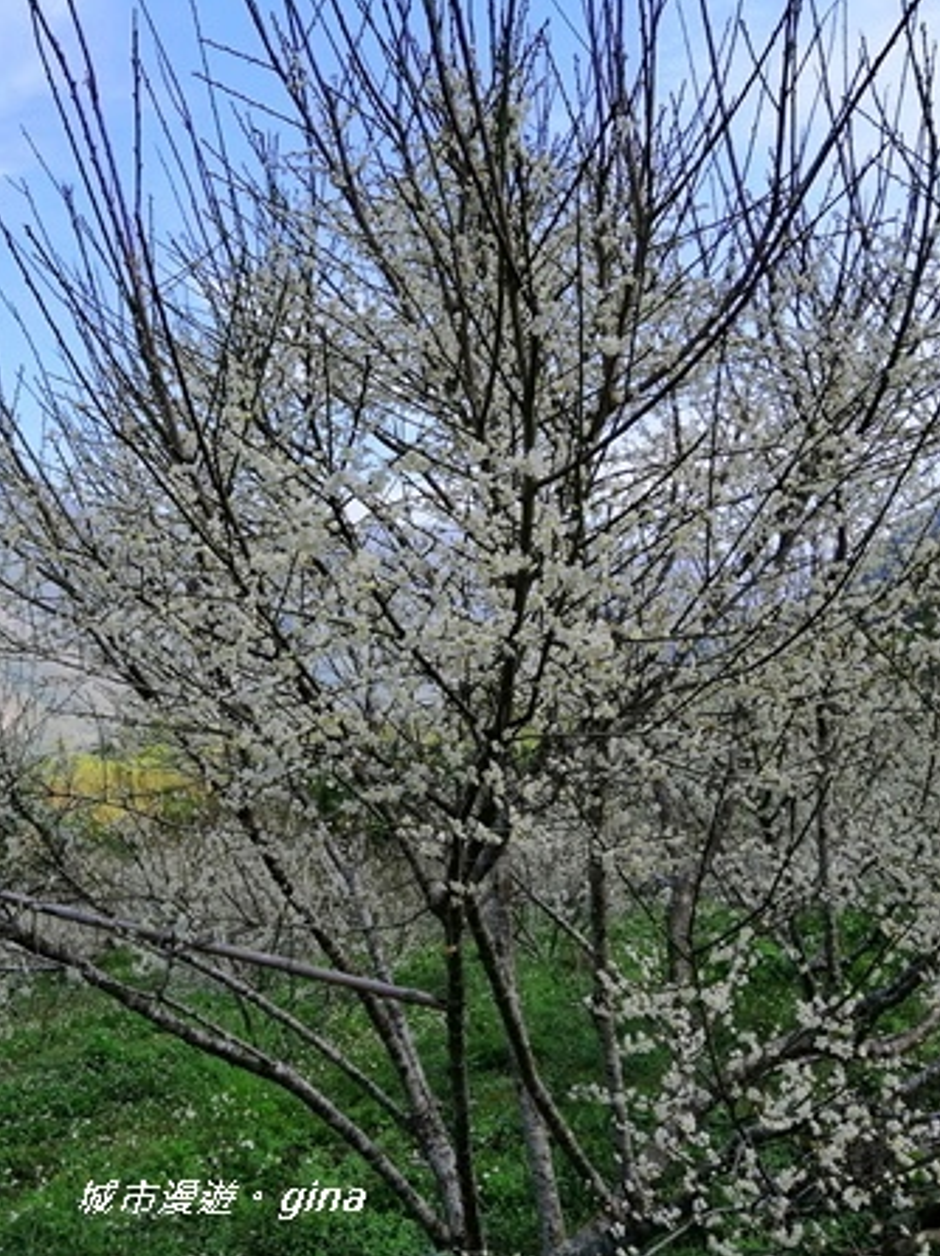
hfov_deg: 40.1
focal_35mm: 35
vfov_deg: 52.7
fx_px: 1268
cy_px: 625
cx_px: 298
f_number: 2.2
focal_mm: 3.81
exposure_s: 1/451
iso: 50
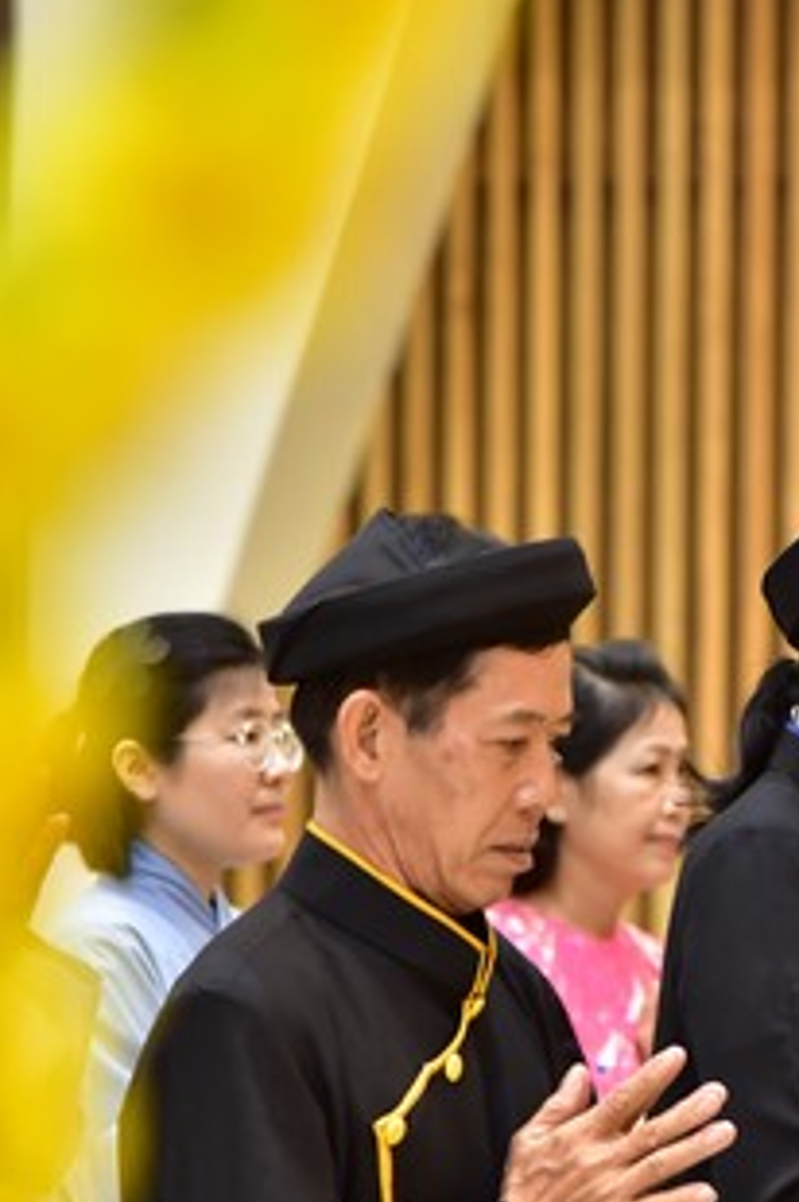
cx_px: 793
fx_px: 8408
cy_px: 876
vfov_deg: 8.2
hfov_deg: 5.4
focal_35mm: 252
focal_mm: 120
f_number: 4
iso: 1250
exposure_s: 1/60
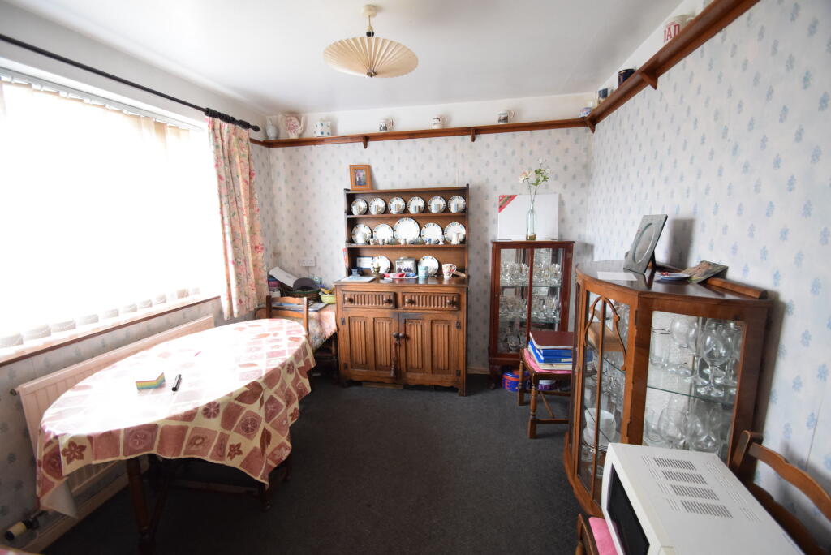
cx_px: 416
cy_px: 278
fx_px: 346
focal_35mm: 15
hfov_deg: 100.4
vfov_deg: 77.4
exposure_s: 1/15
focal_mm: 10
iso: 2200
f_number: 3.5
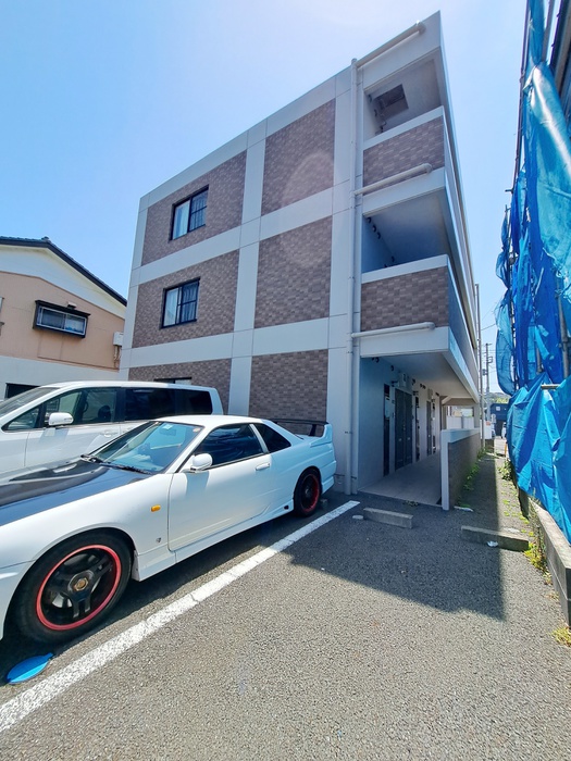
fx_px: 286
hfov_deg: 89.9
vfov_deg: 106.2
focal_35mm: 13
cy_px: 380
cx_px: 286
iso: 50
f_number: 2.2
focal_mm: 1.74
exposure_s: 1/1462
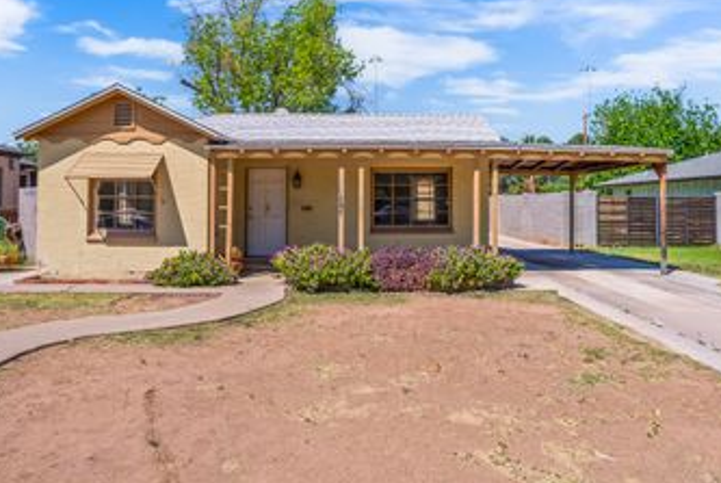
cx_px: 392
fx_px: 496
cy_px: 191
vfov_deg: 51.5
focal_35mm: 25
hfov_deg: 71.8
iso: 100
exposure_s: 1/8000
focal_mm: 11
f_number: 2.2
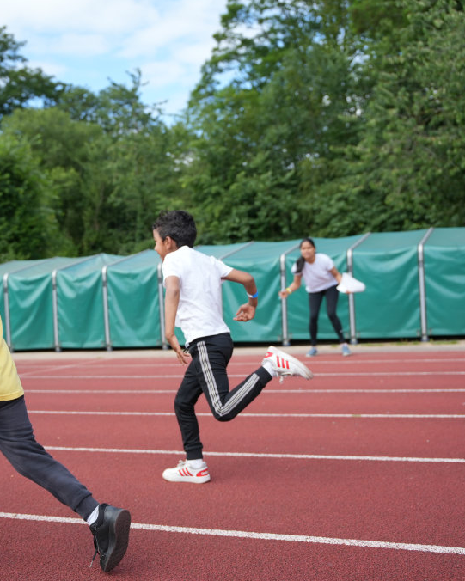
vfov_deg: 42.0
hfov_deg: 33.9
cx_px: 168
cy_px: 289
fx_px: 757
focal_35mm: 44
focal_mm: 32
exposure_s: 1/3200
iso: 400
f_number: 2.8
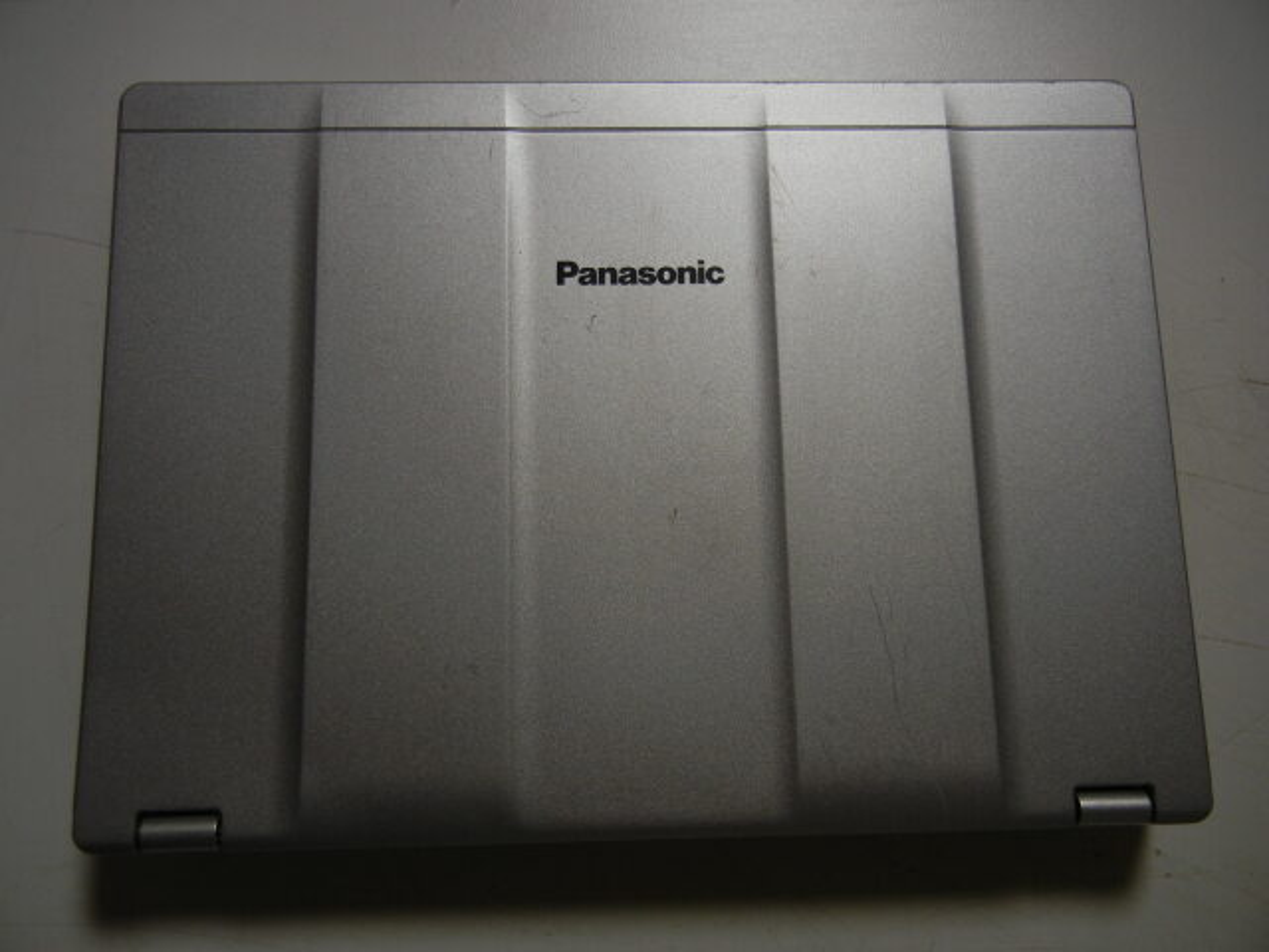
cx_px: 634
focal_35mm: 30
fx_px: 1100
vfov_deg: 46.8
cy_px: 476
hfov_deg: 60.0
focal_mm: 5.4
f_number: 3.5
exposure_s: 1/44
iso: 160
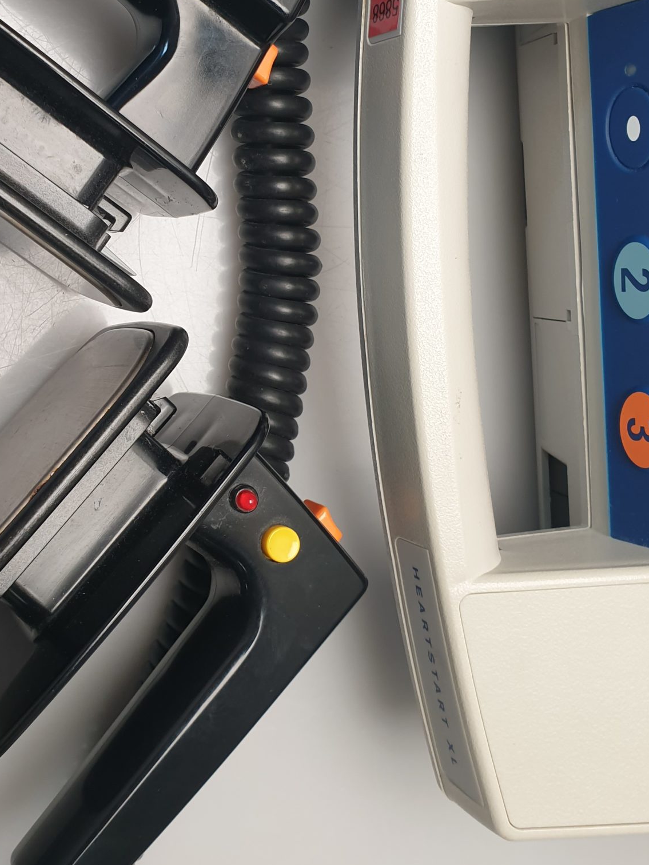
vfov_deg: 42.5
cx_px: 112
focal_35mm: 44
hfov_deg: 31.8
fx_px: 1100
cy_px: 306
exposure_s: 1/50
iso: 80
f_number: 2.4
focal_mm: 4.3
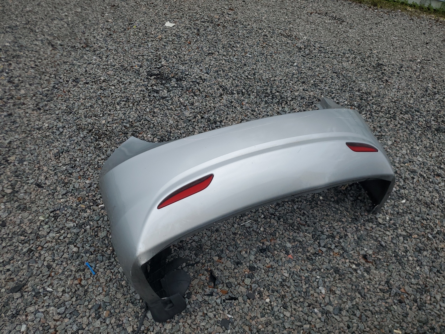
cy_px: 167
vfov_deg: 53.1
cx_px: 222
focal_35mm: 26
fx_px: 334
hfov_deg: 67.3
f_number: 1.5
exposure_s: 1/3333
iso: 50
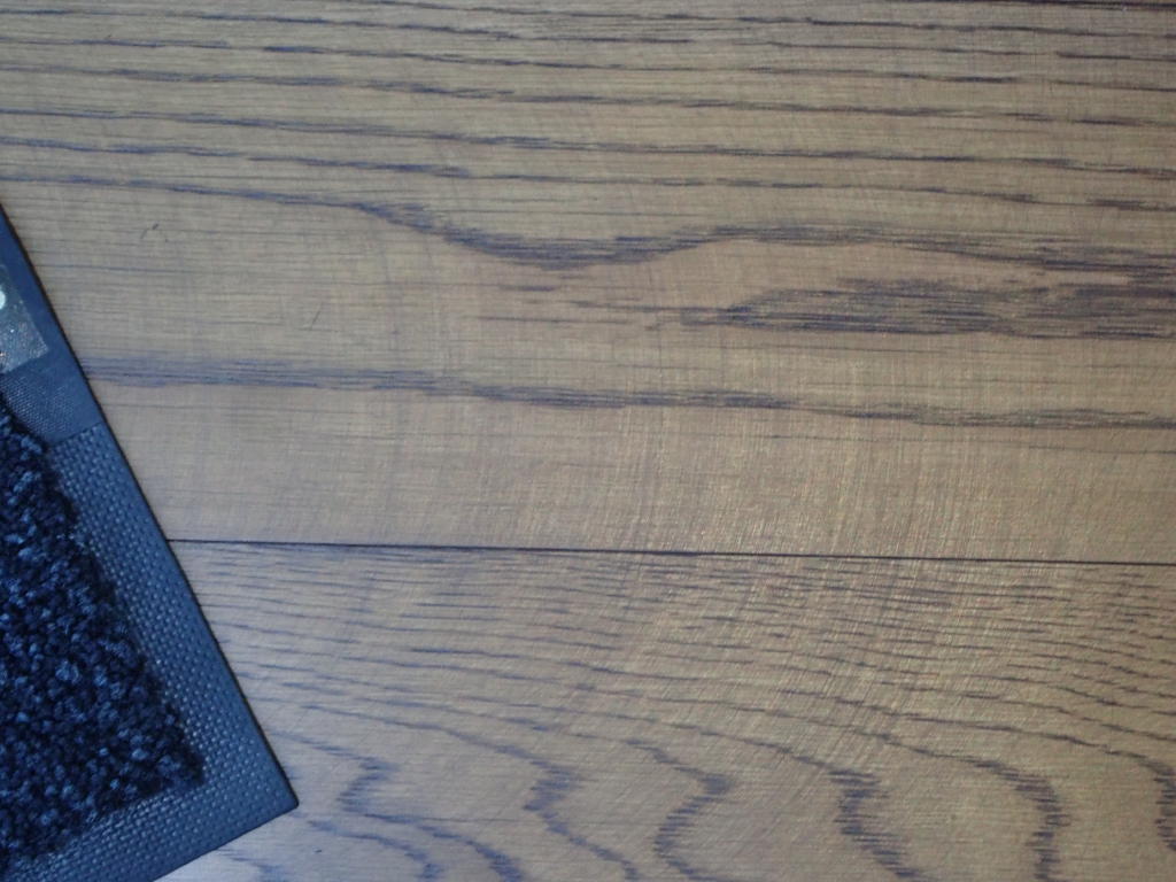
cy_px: 441
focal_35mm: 100
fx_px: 3397
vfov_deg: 14.8
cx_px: 588
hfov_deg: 19.6
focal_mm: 18
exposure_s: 1/50
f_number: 4.9
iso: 800
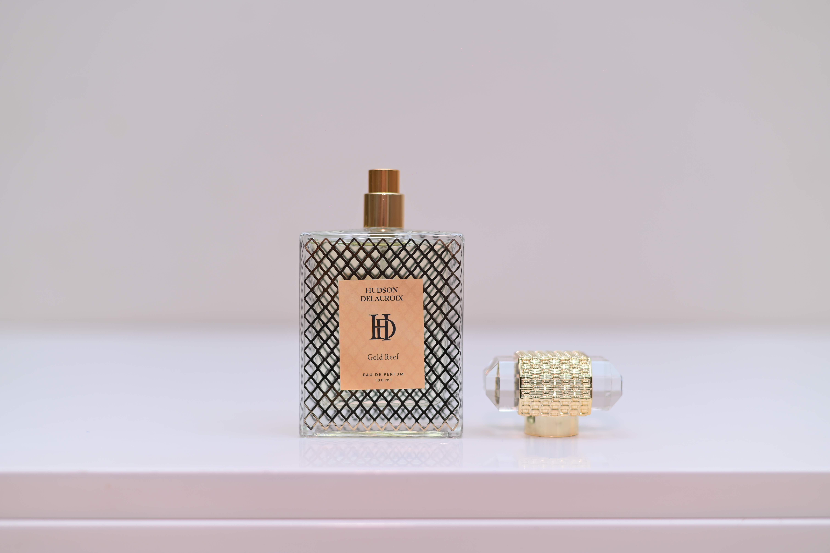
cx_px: 415
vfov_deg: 27.0
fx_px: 1152
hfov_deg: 39.6
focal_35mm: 50
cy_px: 276
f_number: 2.8
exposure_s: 1/200
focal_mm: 50
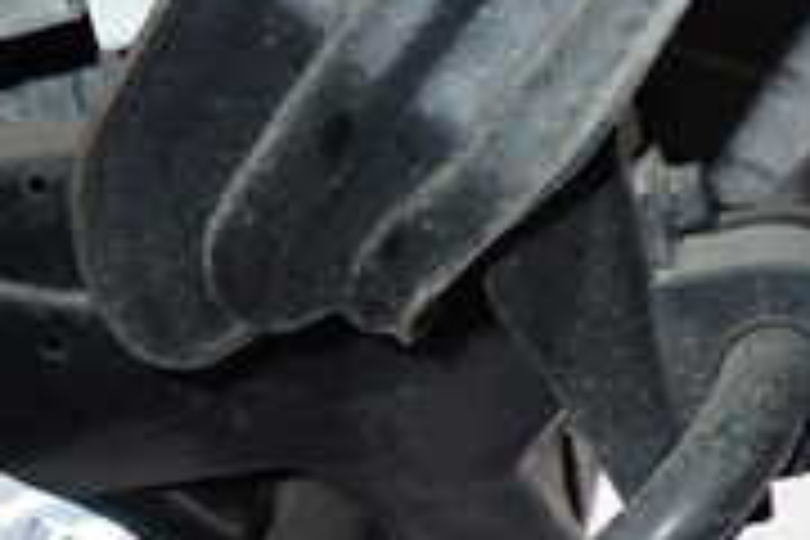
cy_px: 594
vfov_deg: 12.9
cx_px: -234
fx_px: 2340
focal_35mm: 104
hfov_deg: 18.3
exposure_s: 1/30
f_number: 6.3
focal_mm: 5.4
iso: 640
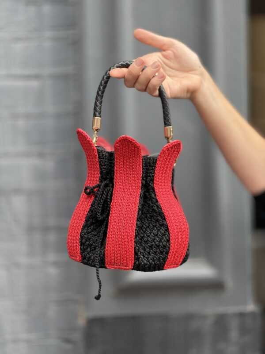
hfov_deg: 12.3
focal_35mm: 120
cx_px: 132
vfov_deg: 16.4
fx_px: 1225
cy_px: 177
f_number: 2.8
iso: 80
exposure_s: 1/99
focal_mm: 15.66
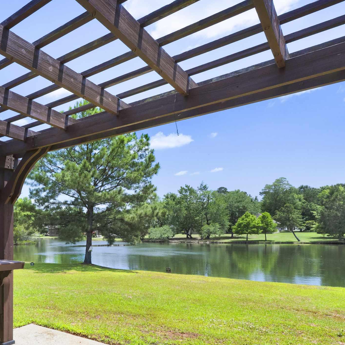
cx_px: 46
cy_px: 224
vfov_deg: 59.8
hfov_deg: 54.5
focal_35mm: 26
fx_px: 293
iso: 400
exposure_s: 1/400
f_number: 11
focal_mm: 14
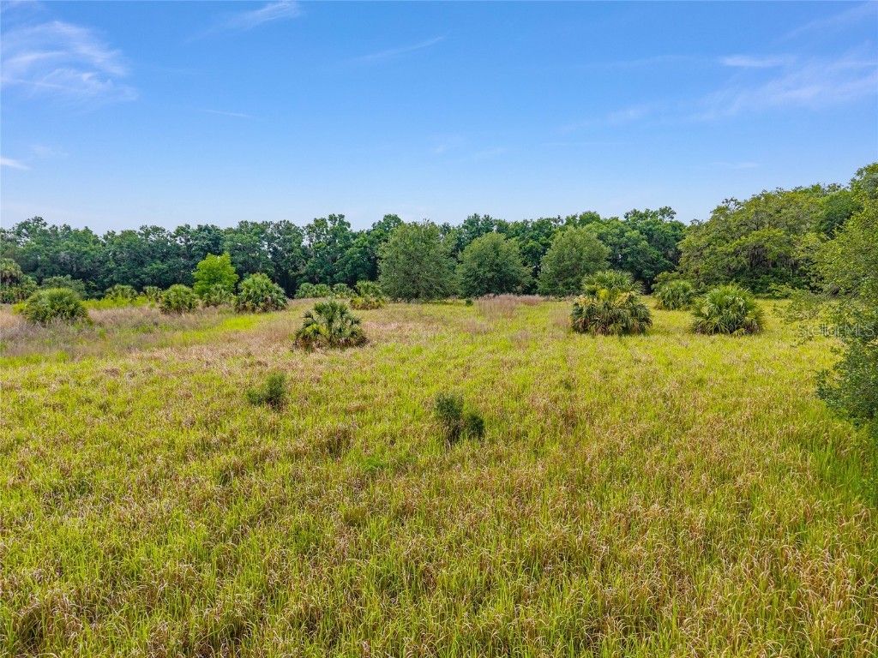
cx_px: 439
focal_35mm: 24
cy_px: 329
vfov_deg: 56.8
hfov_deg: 71.6
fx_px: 609
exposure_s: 1/2500
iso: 190
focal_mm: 8.67
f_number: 1.8
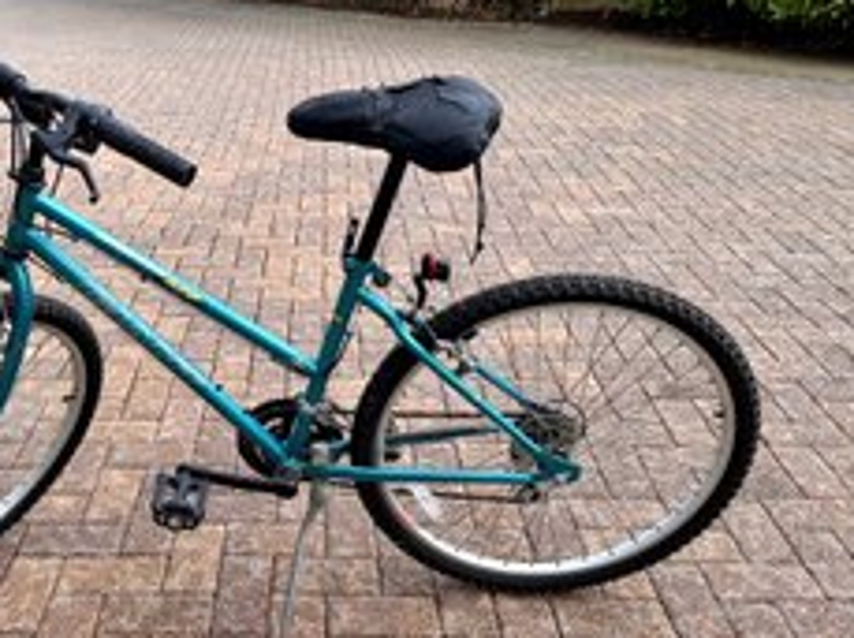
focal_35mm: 36
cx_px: 278
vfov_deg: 39.6
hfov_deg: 50.4
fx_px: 887
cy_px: 319
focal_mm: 6.86
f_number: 1.78
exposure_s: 1/980
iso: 80
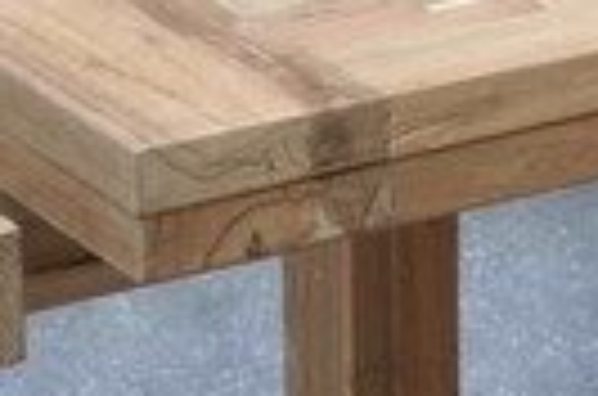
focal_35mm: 261
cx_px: 427
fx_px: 4325
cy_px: -29
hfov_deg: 7.9
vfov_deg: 5.2
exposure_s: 1/125
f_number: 5.6
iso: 400
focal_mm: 38
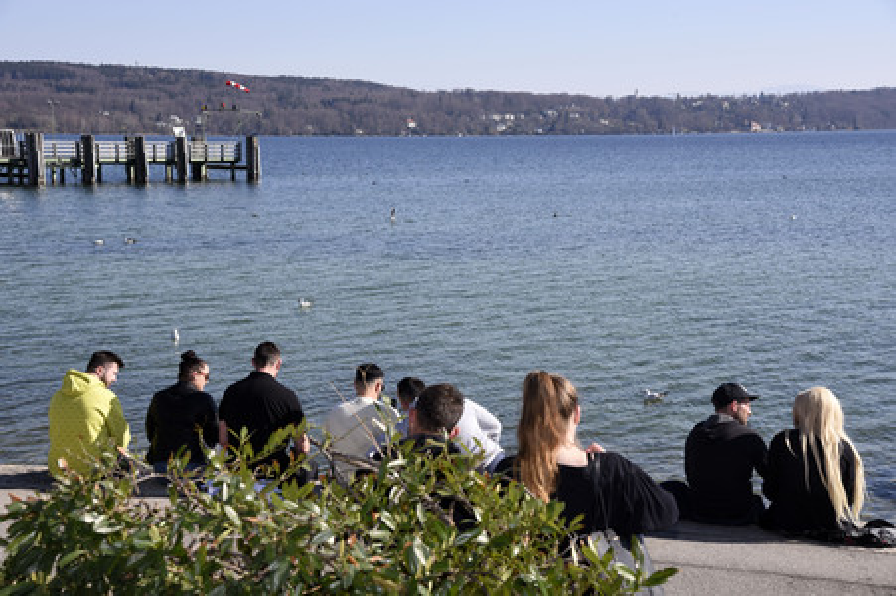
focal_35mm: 62
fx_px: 1542
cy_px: 298
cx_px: 448
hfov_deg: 32.4
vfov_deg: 21.9
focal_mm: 62
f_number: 9
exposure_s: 1/160
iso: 100
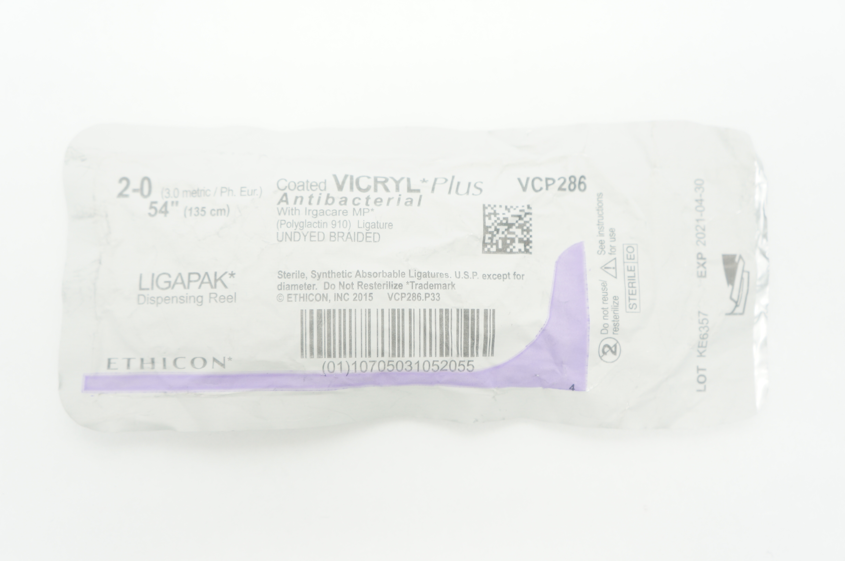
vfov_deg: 30.8
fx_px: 1020
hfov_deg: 45.0
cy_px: 280
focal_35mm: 44
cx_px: 422
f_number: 4
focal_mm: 29
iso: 400
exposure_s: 1/60
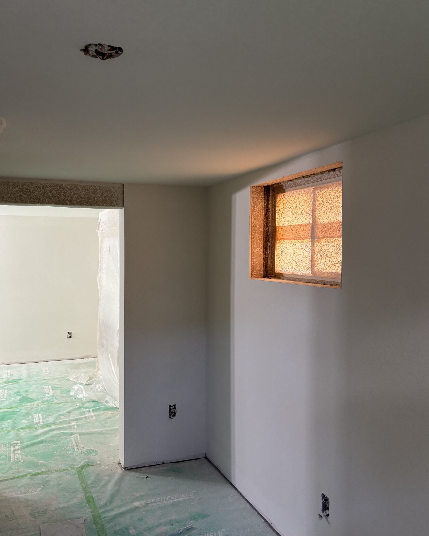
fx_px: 492
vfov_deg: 57.2
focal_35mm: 31
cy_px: 271
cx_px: 190
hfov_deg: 47.0
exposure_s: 1/60
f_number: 1.6
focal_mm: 5.96
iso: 125
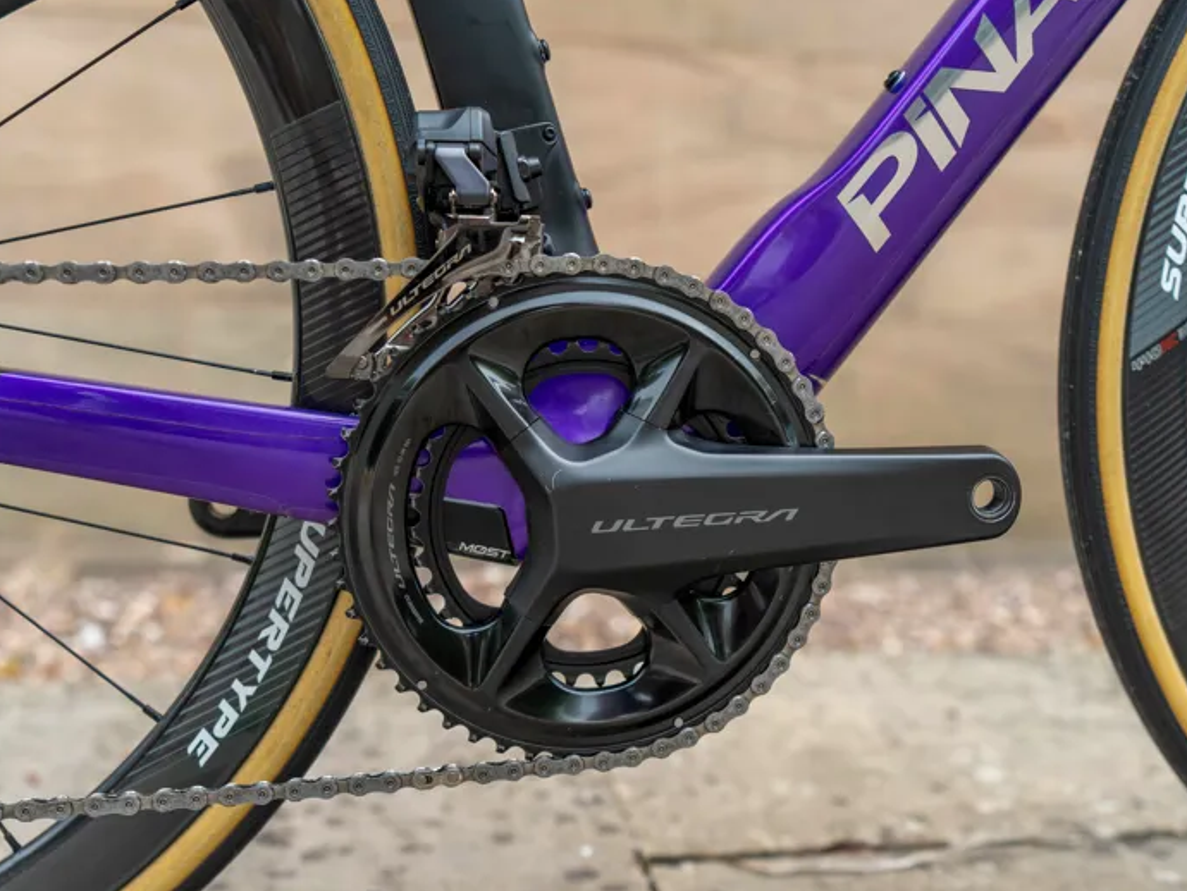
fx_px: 1338
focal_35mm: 39
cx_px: 649
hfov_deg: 47.8
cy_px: 455
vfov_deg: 36.8
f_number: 2.8
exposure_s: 1/200
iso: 200
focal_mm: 35
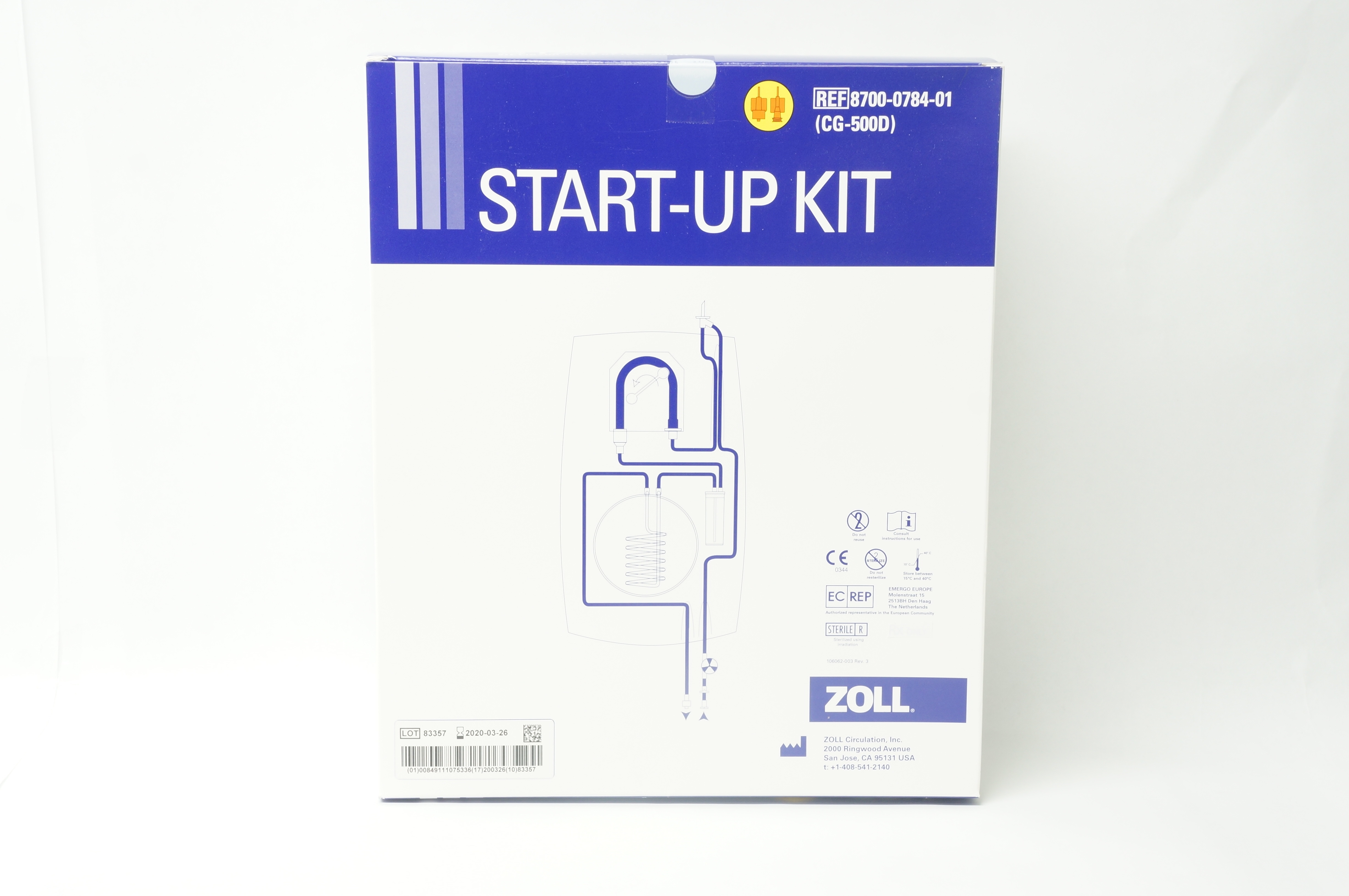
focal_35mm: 60
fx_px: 2246
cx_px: 674
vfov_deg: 22.6
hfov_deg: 33.4
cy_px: 448
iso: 400
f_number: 10
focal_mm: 40
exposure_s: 1/10
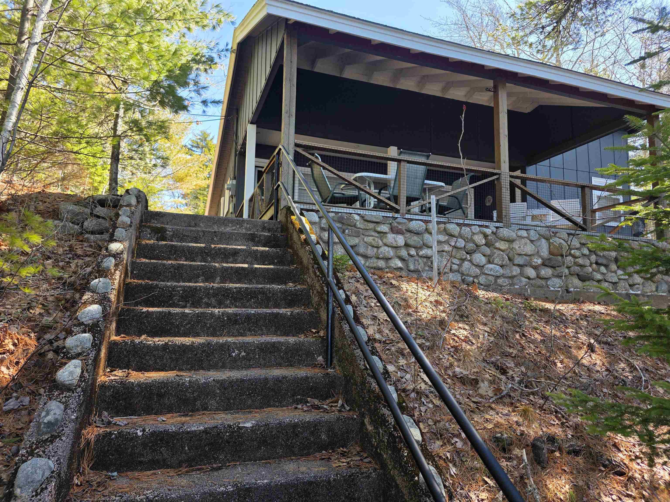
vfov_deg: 58.9
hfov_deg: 73.9
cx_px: 335
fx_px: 445
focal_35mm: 23
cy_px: 251
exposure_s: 1/359
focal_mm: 6.3
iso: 32
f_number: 1.7
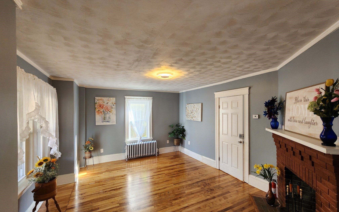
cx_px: 169
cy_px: 115
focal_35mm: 14
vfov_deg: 78.5
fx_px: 129
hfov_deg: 105.3
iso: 160
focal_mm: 2.2
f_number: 2.2
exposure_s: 1/60
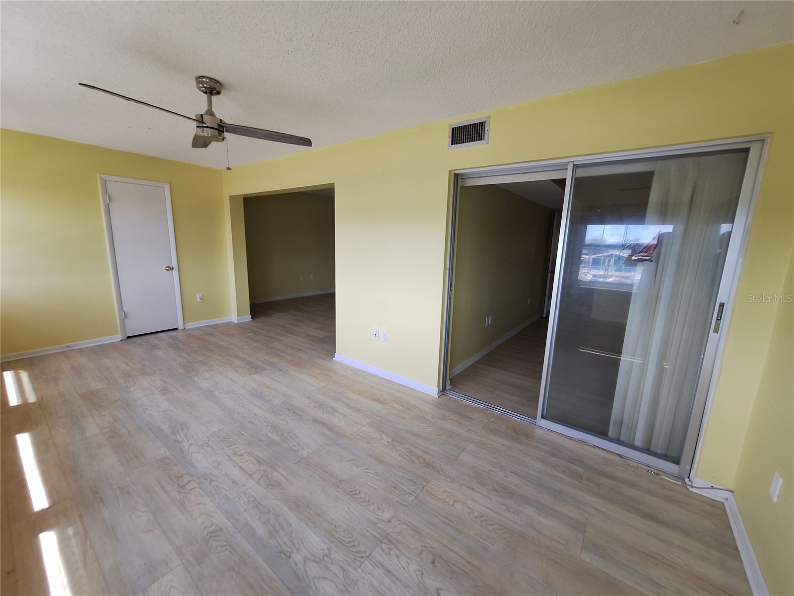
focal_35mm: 13
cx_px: 397
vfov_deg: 89.9
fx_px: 298
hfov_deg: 106.2
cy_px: 298
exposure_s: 1/50
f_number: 2.2
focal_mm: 1.74
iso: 64
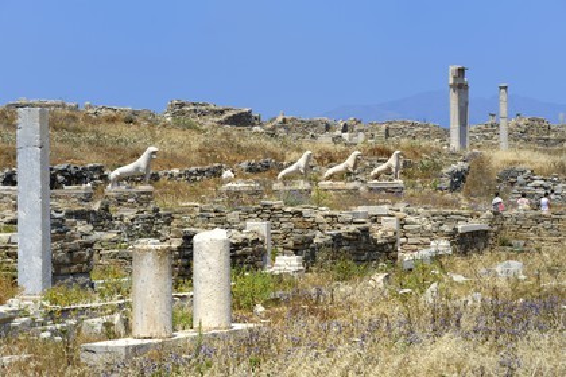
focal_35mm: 155
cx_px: 283
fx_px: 2437
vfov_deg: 8.9
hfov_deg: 13.2
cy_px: 188
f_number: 11
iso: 200
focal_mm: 155
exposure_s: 1/320
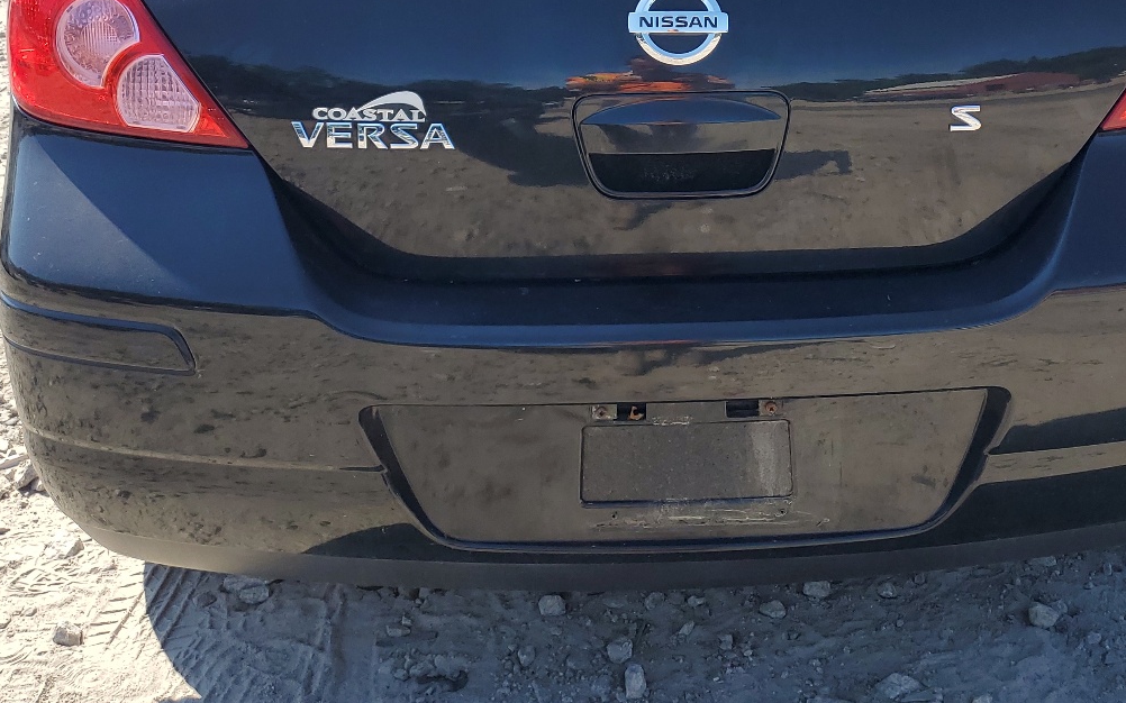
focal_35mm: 44
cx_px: 685
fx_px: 1350
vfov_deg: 27.8
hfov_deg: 45.0
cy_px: 34
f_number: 1.5
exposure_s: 1/1429
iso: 50
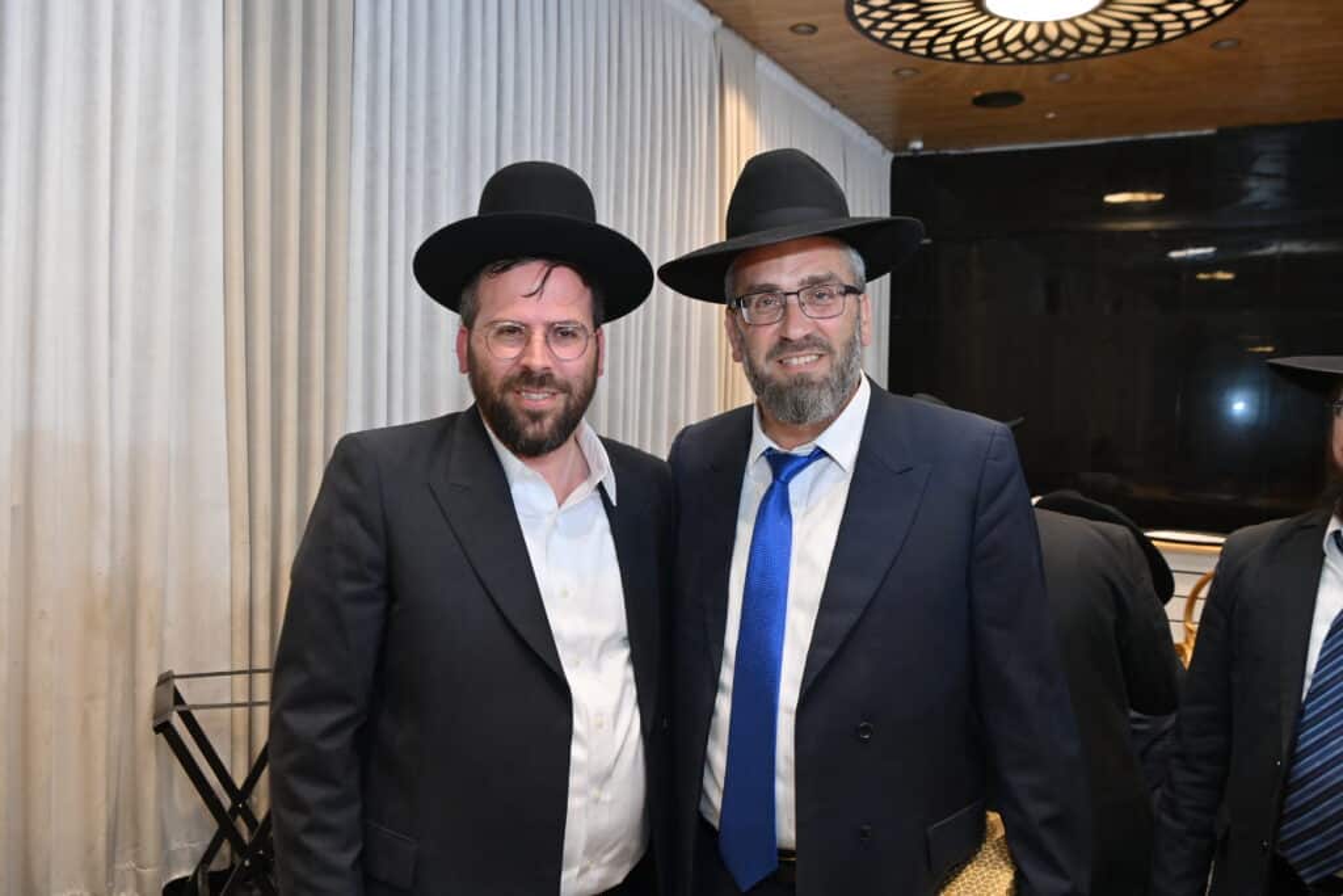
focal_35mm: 29
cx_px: 672
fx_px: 1082
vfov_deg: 45.0
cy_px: 448
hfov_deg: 63.7
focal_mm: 29
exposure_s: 1/125
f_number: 6.3
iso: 1600
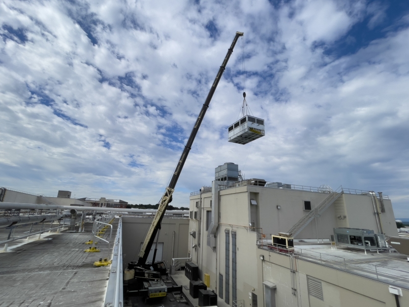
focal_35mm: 14
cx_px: 196
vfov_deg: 85.7
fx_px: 165
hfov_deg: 102.0
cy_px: 158
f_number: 2.4
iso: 25
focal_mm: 1.54
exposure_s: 1/2300
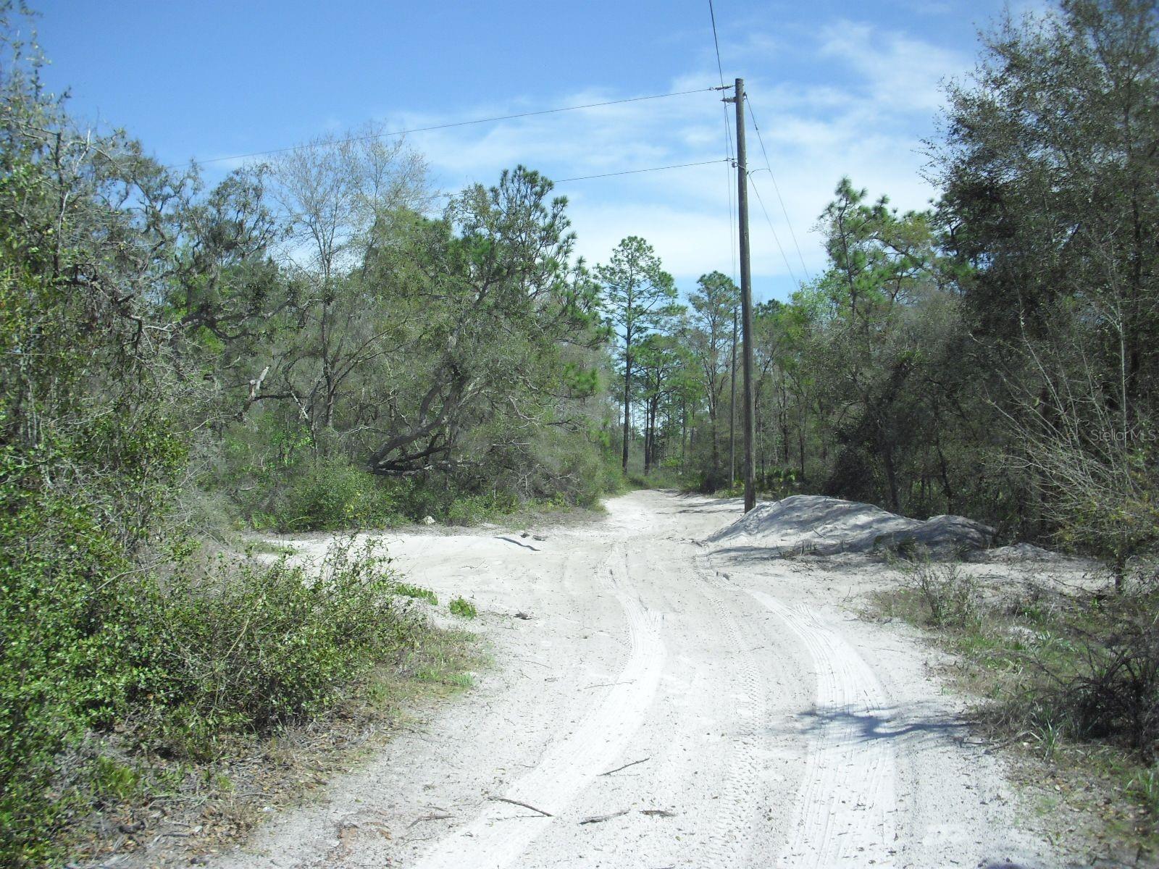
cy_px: 434
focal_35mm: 38
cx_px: 580
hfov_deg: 49.0
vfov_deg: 37.7
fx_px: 1272
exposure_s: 1/250
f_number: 8
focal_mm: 6.2
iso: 100
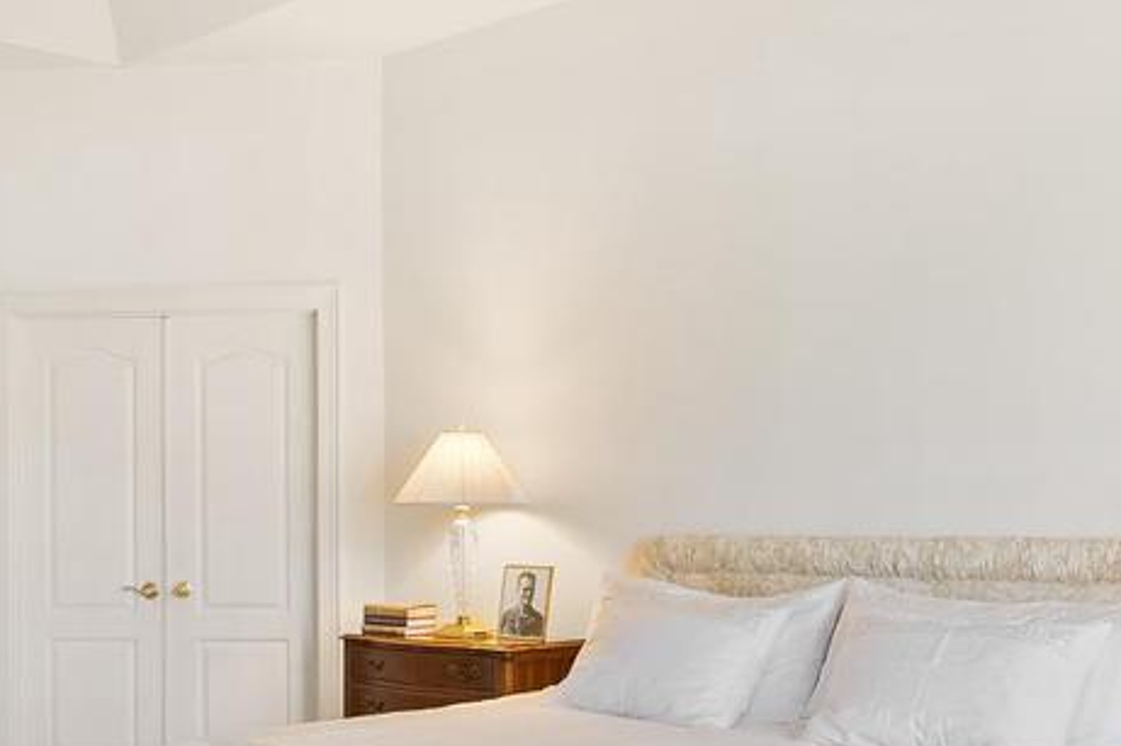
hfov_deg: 38.3
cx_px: 248
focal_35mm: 50
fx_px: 1556
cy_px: 465
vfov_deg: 26.9
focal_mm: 16
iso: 800
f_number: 5
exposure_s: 1/25
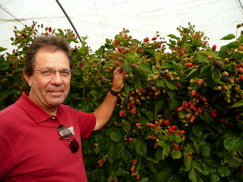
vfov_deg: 49.7
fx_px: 197
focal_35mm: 28
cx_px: 122
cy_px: 91
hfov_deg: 63.4
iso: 100
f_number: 3.3
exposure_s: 1/80
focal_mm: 4.6
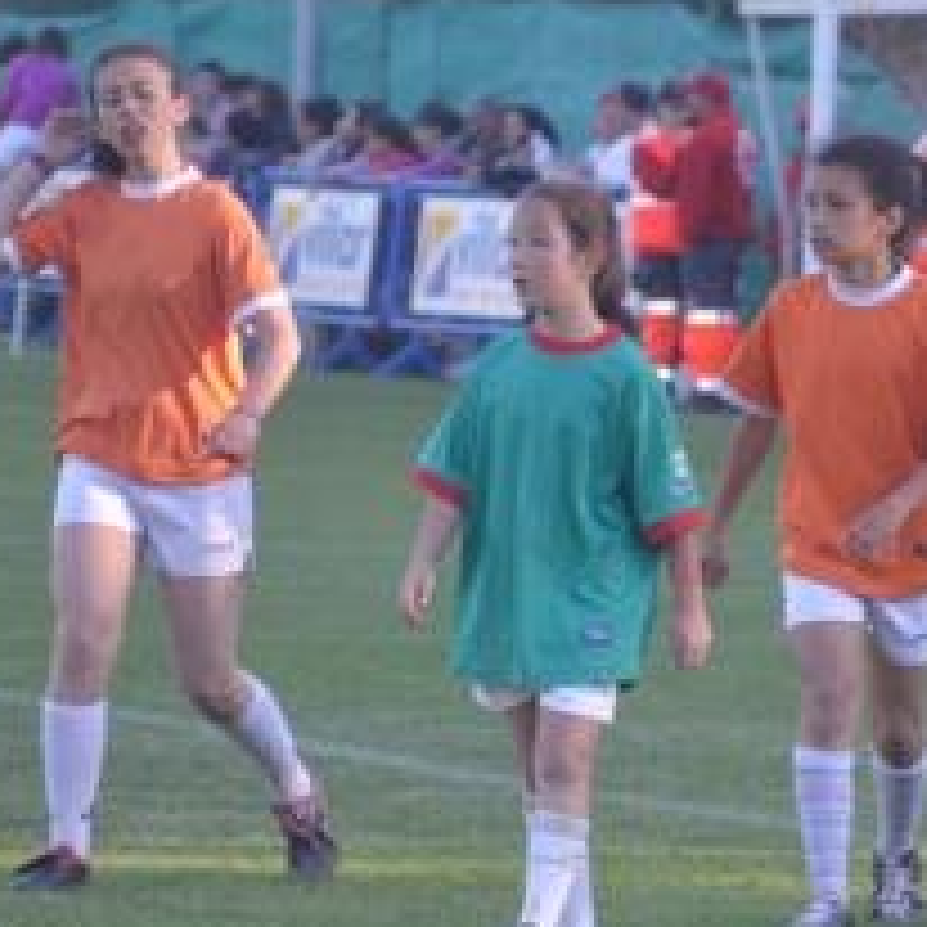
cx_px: 722
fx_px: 11908
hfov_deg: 4.5
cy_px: 497
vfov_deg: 4.5
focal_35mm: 393
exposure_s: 1/125
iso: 220
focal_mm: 125
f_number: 4.8
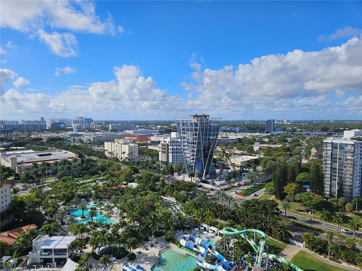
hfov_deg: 73.9
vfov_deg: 58.9
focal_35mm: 23
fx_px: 241
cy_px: 136
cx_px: 181
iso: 25
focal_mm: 5.4
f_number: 1.8
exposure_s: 1/2969
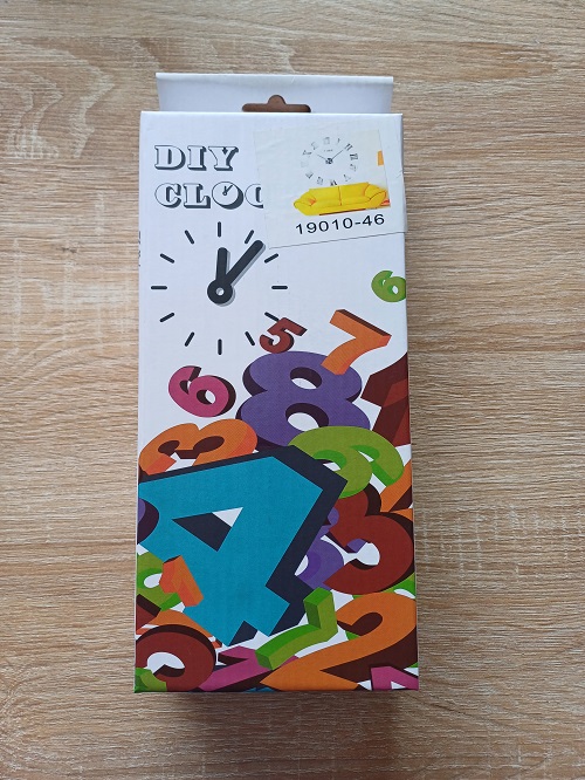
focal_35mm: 25
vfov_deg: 69.4
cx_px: 292
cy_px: 390
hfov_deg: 54.9
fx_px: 563
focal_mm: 4.65
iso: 50
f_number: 1.8
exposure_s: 1/120
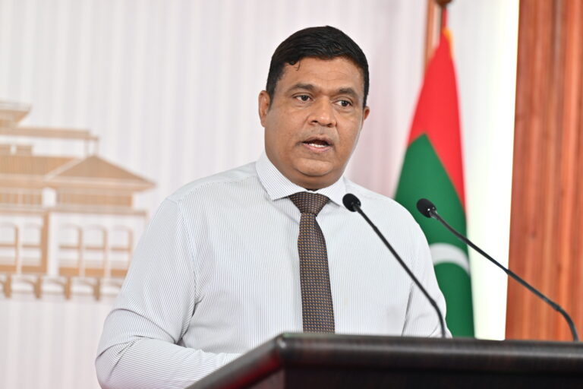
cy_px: 194
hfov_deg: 10.3
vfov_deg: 6.9
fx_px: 3239
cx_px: 292
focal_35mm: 200
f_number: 4
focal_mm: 200
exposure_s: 1/200
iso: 1600
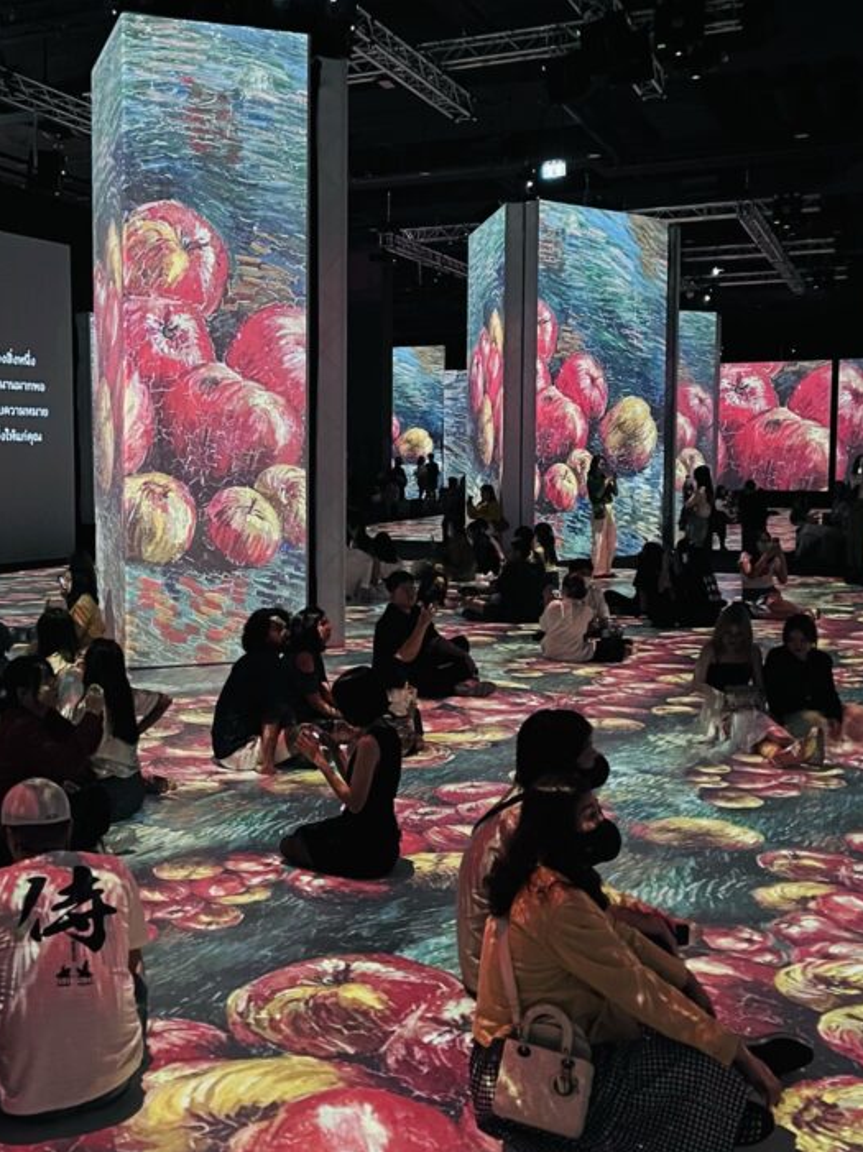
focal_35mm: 38
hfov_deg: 37.4
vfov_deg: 48.9
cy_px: 524
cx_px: 301
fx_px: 1264
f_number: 1.6
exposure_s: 1/30
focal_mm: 5.1
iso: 1000
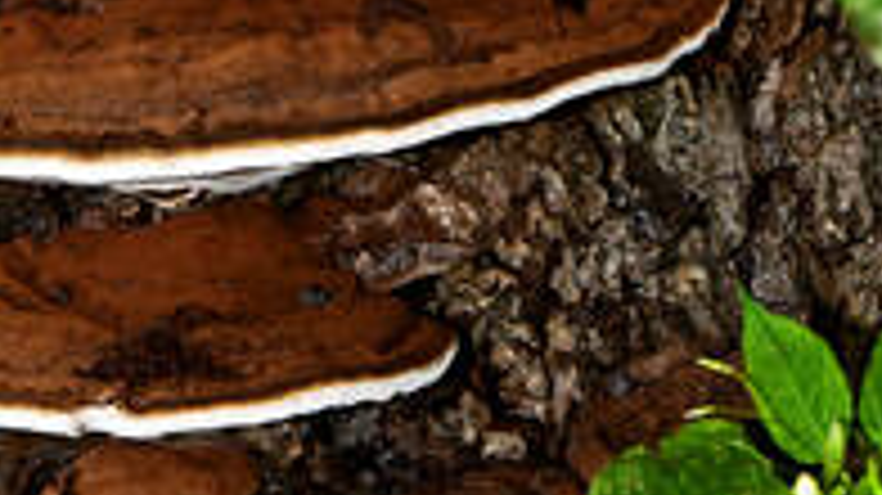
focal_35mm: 404
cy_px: 351
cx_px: 315
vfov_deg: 3.0
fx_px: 9450
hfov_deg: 5.3
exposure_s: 1/60
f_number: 10
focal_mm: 105
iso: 400
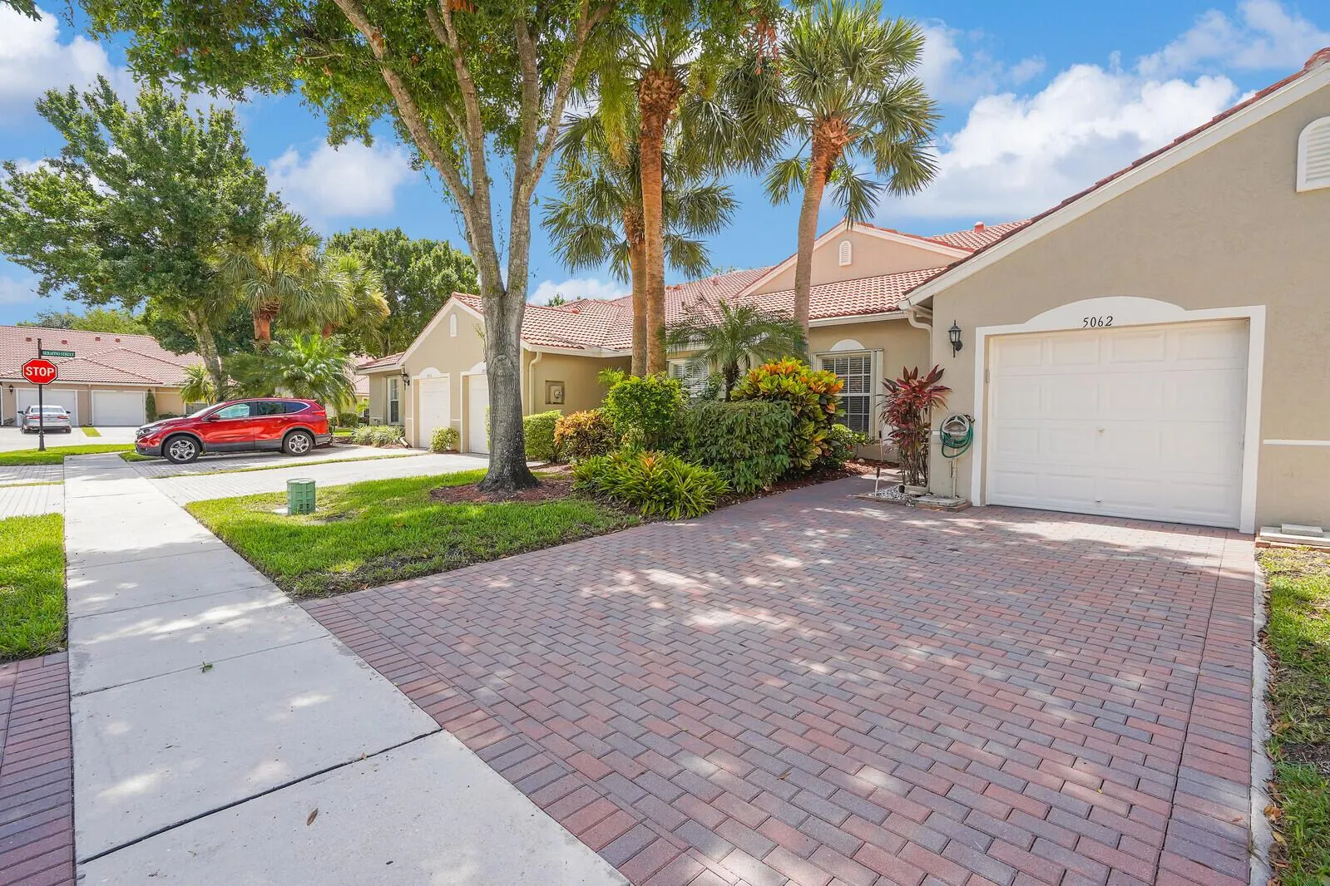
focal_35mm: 16
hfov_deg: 96.7
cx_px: 665
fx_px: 591
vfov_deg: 73.7
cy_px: 443
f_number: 8
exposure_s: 1/640
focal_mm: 16
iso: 800
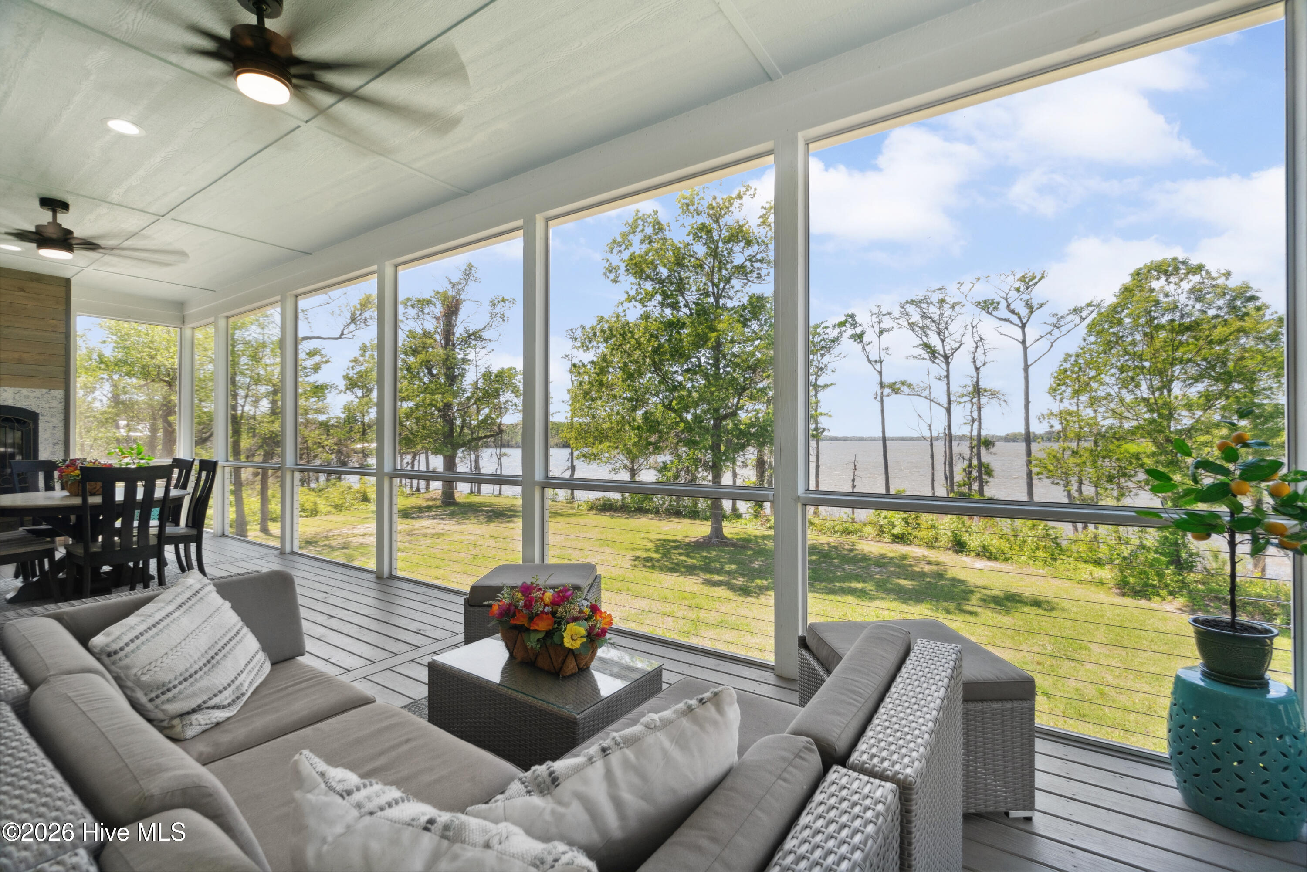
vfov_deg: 77.3
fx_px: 545
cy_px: 436
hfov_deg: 100.4
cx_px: 654
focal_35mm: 15
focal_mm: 10
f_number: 8
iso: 250
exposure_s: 1/80
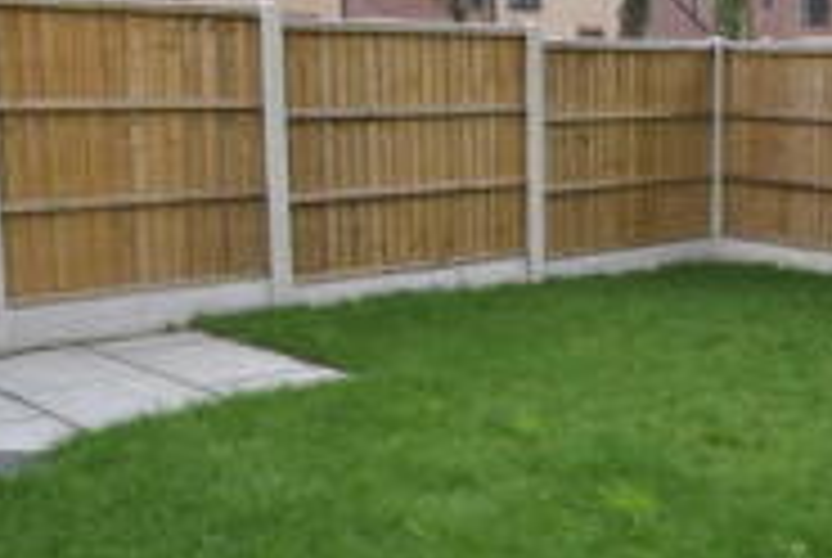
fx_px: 1227
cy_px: 259
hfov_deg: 35.4
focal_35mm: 53
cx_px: 735
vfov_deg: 25.6
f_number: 5.6
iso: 140
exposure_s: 1/125
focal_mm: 10
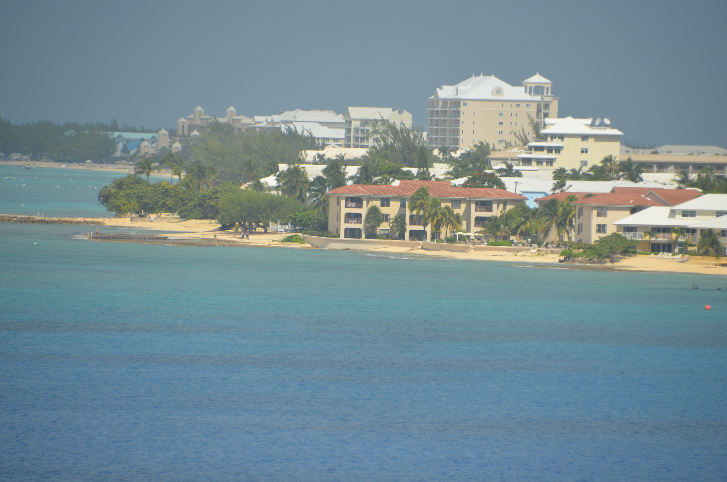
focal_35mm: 405
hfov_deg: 5.1
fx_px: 8162
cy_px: 241
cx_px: 364
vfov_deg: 3.4
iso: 200
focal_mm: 270
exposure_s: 1/1000
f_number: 8
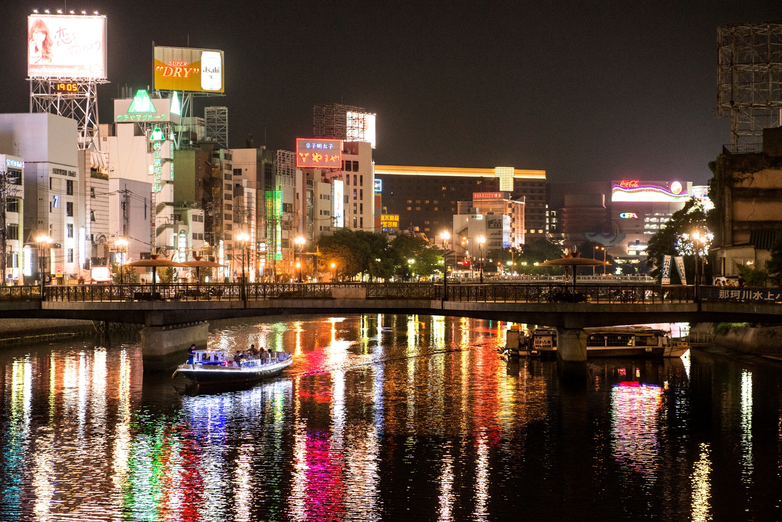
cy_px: 261
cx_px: 391
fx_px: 1521
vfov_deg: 19.5
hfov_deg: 28.8
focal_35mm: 70
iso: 3200
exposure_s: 1/30
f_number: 5.6
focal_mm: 70
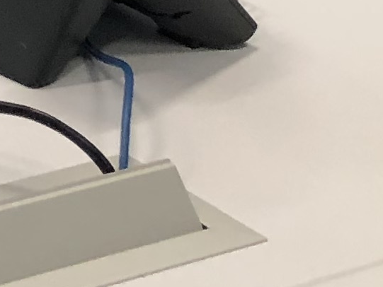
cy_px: -751
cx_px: -826
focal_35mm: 216
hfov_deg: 7.8
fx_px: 2390
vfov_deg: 6.0
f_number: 1.8
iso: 25
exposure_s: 1/30
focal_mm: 3.99
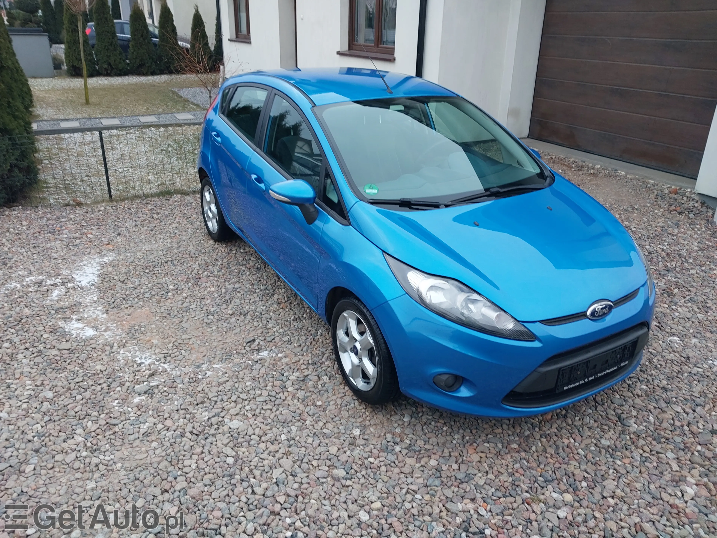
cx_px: 358
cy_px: 269
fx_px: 621
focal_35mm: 30
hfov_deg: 60.0
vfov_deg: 46.8
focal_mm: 4.6
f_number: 1.8
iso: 20
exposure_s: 1/50
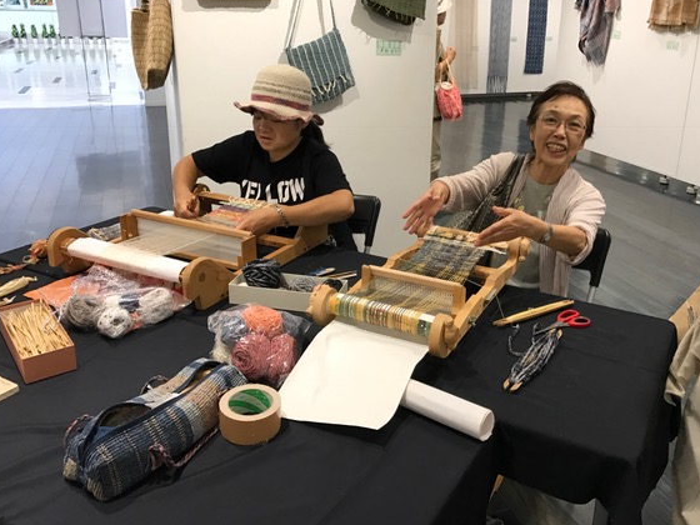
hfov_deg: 56.7
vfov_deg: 44.1
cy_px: 226
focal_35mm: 32
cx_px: 386
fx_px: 647
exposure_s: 1/33
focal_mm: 3.99
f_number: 1.8
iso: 32
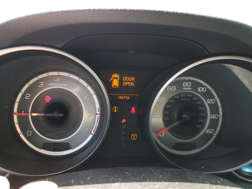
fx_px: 189
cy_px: 94
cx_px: 126
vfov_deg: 53.1
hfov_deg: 67.3
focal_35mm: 26
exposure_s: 1/147
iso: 50
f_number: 1.5
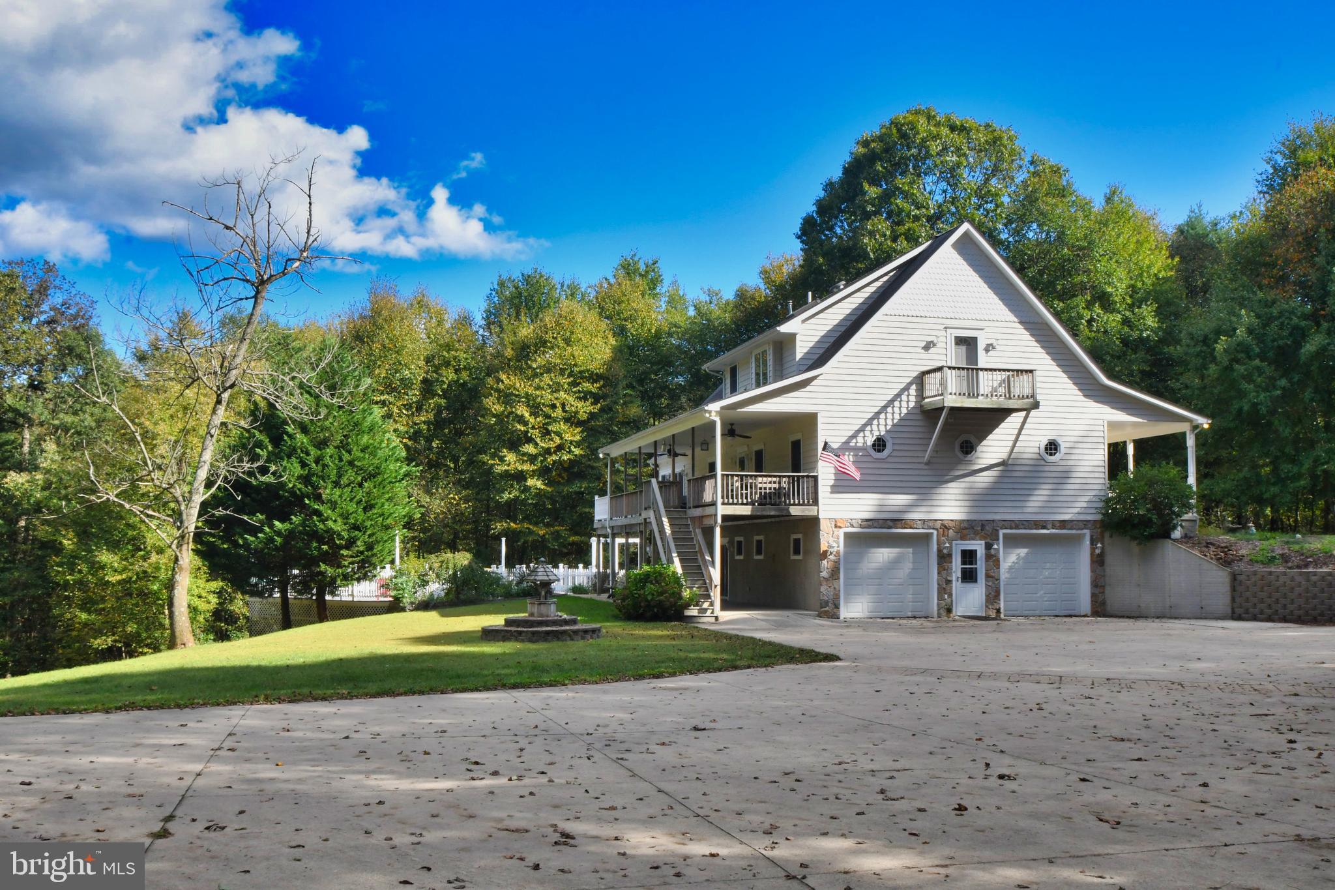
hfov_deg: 53.1
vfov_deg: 36.9
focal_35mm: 36
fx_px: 1335
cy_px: 445
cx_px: 668
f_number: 22
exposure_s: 1/100
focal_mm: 24
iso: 400
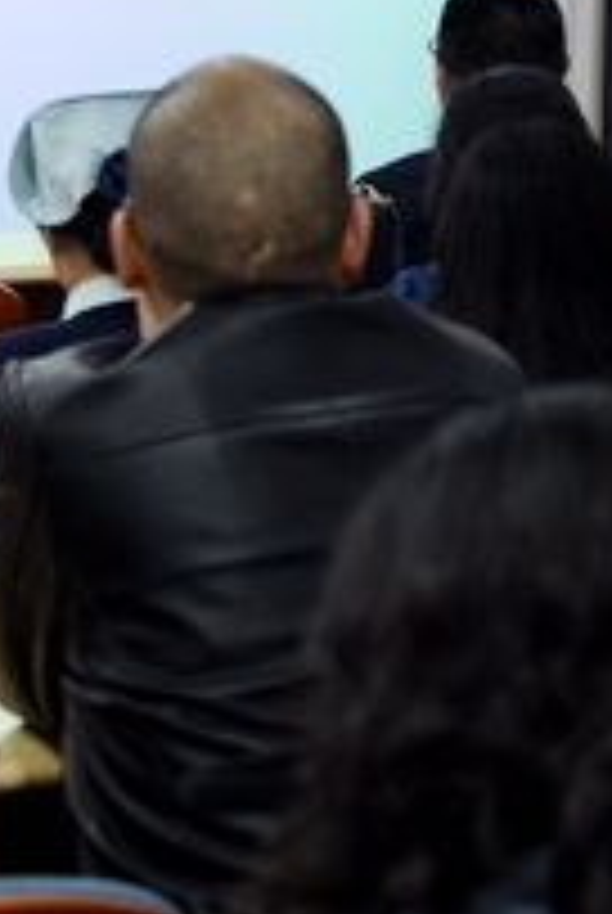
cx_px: 738
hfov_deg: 11.4
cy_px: -11
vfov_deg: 16.9
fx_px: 2999
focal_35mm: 118
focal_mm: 30
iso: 400
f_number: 2.8
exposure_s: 1/20
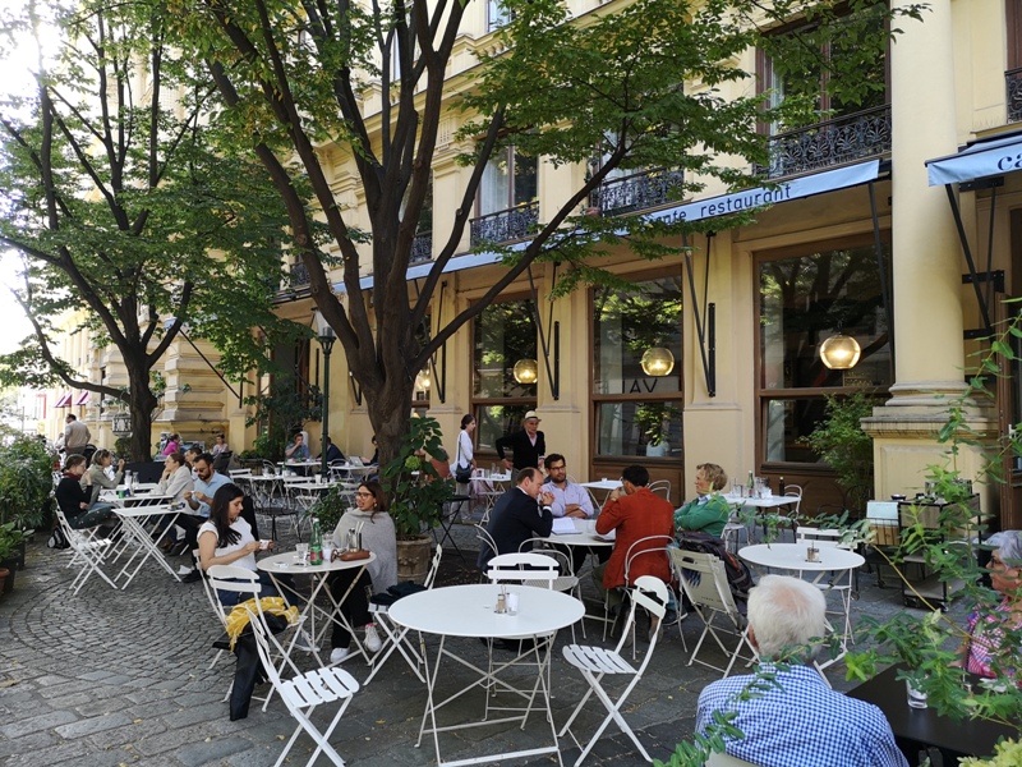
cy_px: 384
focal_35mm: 27
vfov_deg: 51.4
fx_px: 797
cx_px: 511
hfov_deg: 65.3
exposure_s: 1/50
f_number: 1.8
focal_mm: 3.95
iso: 50
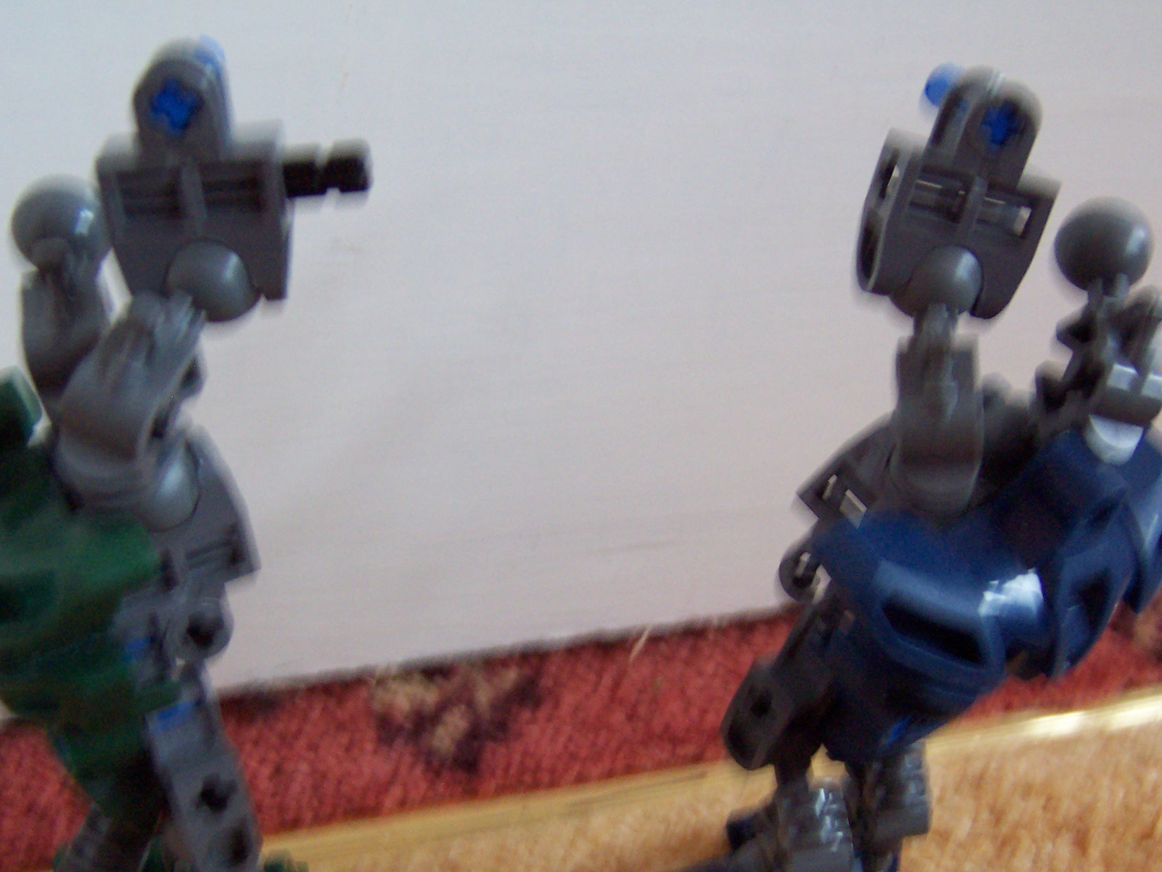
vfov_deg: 31.3
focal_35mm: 46
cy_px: 576
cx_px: 588
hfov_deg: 41.2
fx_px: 1544
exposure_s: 1/10
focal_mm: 5.5
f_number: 2.8
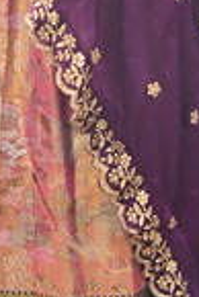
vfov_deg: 11.2
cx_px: 62
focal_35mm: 177
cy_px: -122
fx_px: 1464
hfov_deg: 7.8
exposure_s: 1/125
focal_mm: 38
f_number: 4
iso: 3200
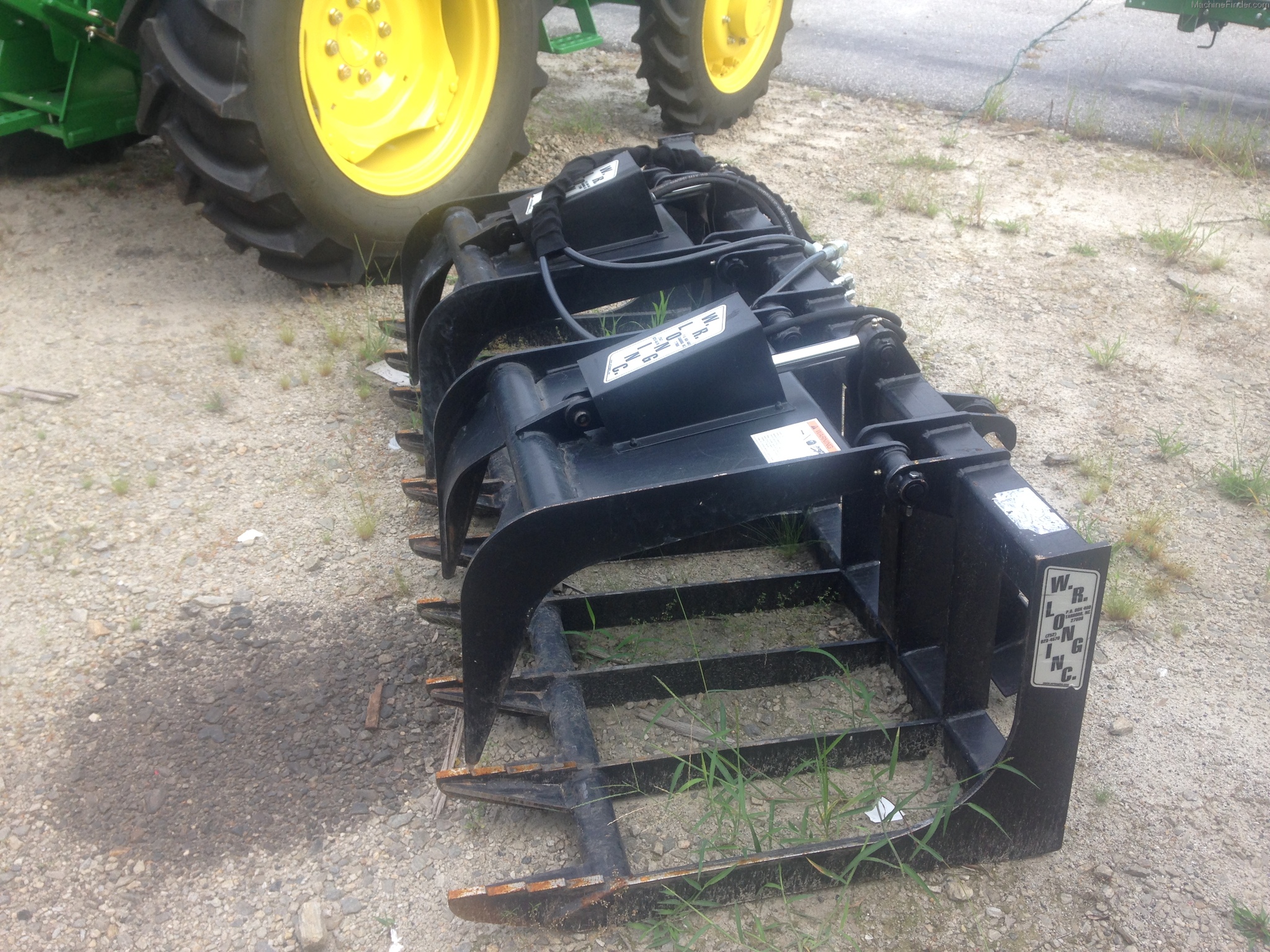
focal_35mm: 33
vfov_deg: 42.9
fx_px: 1211
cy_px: 476
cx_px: 635
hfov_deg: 55.4
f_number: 2.4
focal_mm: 4.12
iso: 50
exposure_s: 1/158
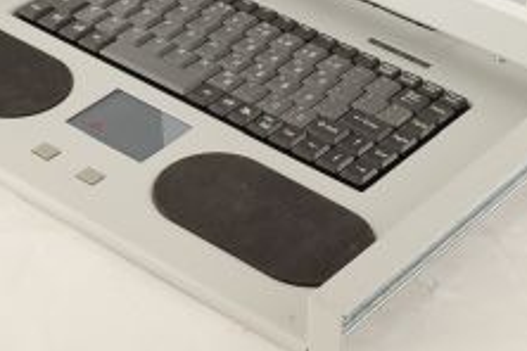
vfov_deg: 10.0
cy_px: -103
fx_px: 1976
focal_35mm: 135
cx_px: 325
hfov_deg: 15.2
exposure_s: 1/125
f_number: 11
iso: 1600
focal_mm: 50
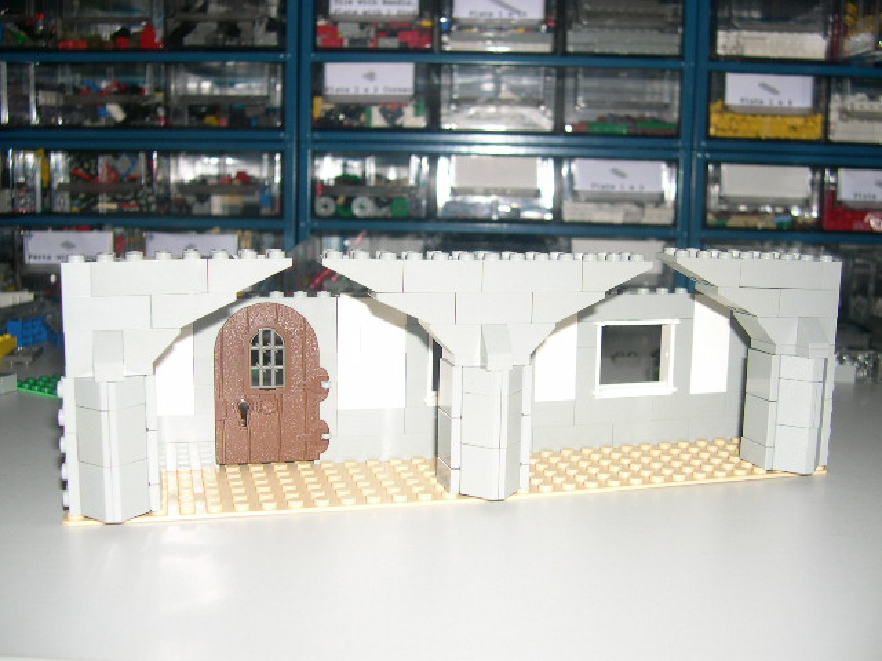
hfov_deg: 49.0
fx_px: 968
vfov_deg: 37.7
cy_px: 330
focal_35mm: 38
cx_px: 441
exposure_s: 1/60
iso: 100
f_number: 2.8
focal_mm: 8
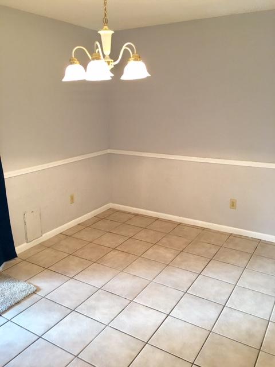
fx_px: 307
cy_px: 184
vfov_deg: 61.7
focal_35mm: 29
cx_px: 138
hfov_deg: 48.2
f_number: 2.2
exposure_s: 1/15
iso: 40
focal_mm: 4.15
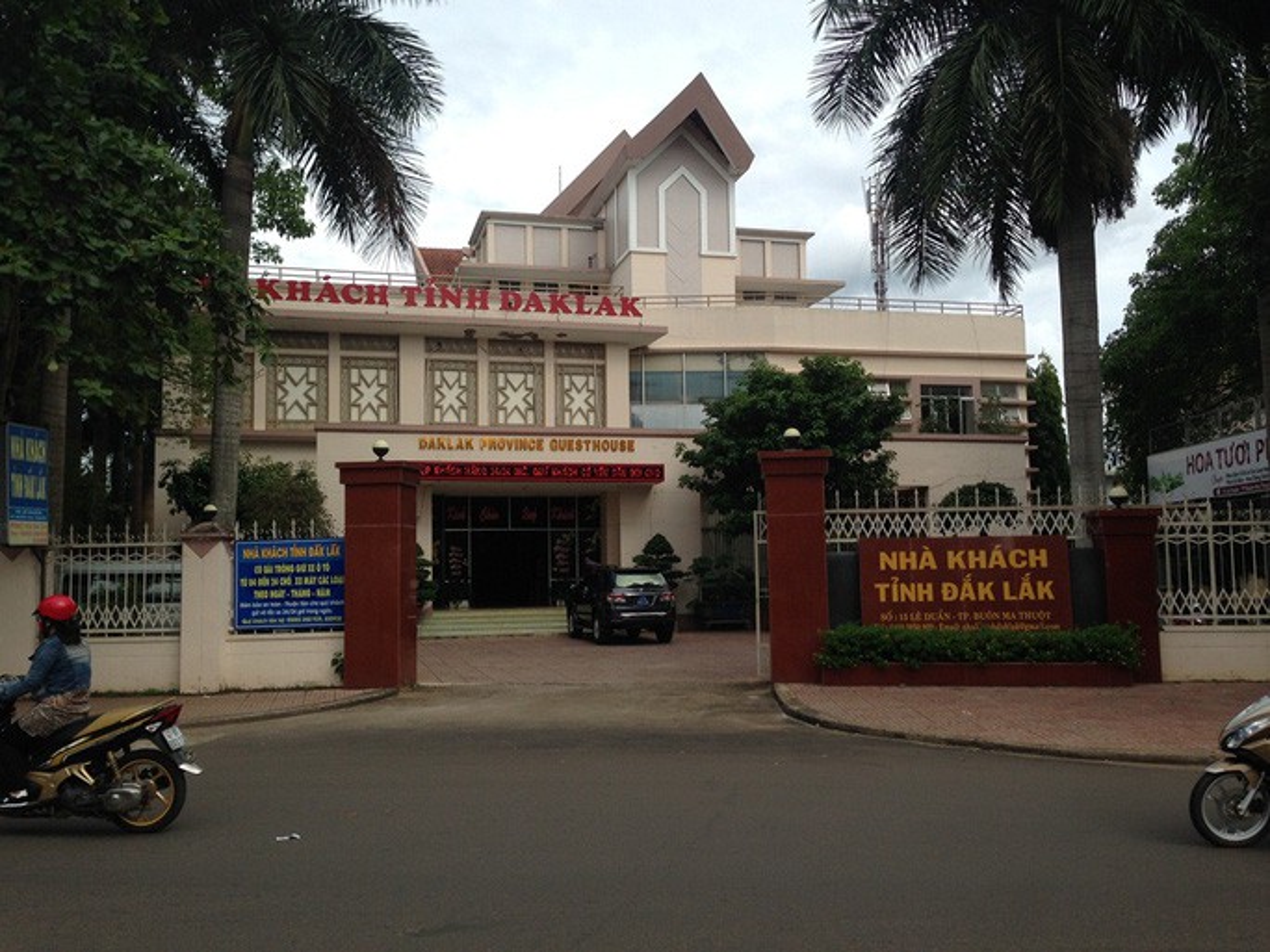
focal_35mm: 33
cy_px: 476
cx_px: 635
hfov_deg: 55.4
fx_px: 1211
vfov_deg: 42.9
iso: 50
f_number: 2.4
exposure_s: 1/1355
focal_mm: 4.12
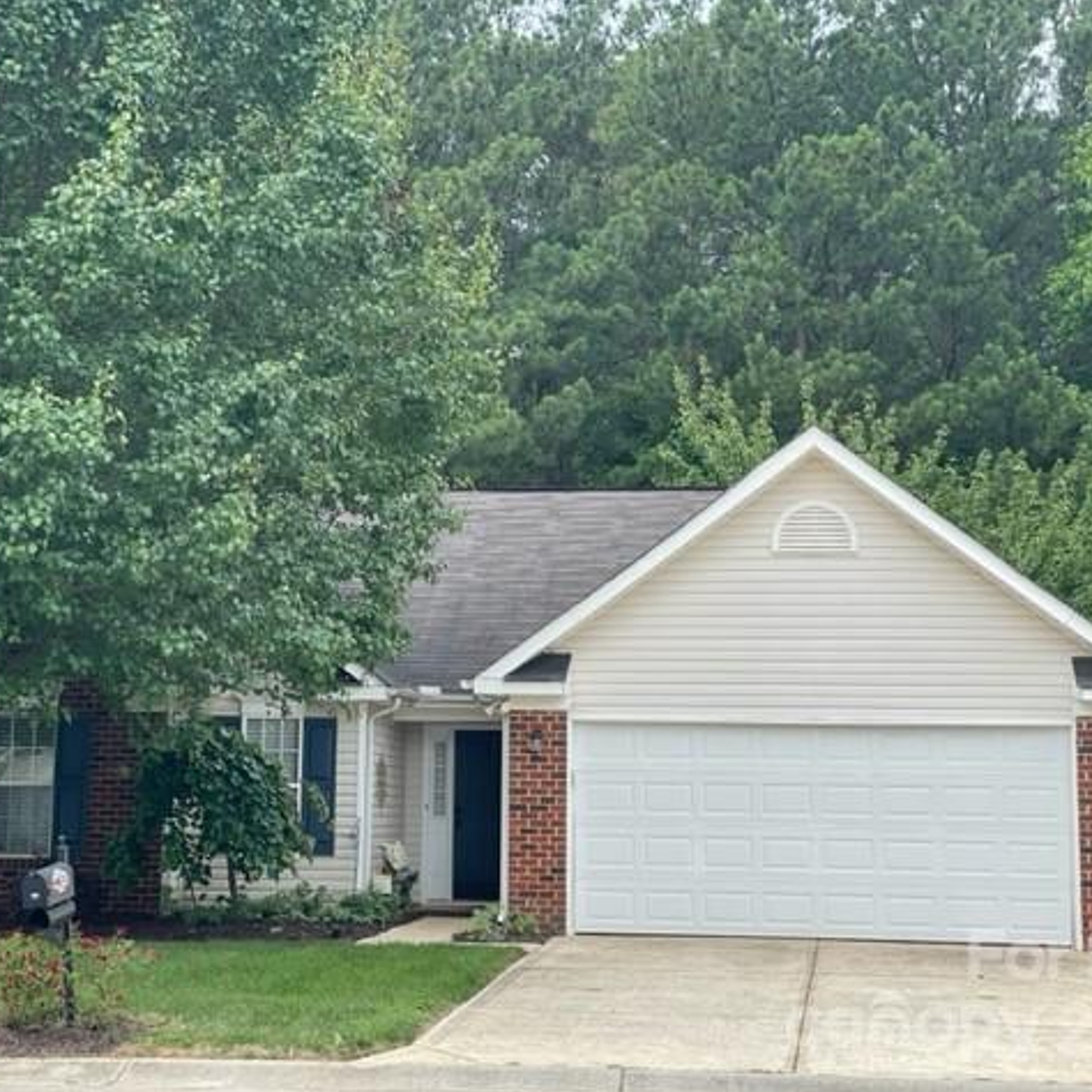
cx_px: 486
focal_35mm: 62
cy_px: 546
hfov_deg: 27.7
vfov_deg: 27.7
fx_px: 2213
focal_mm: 6
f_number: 2
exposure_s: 1/648
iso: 32
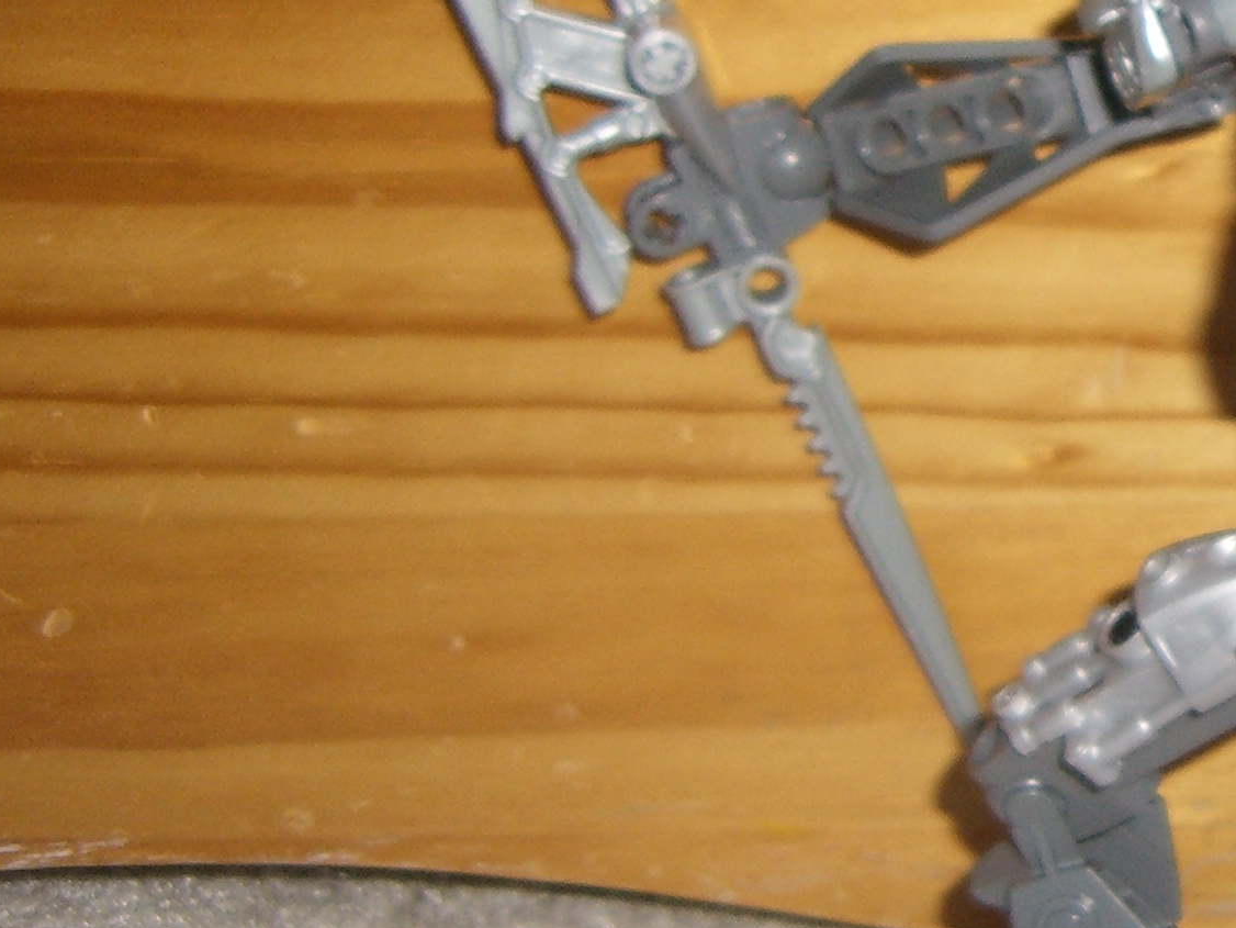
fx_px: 3393
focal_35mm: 95
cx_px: 1483
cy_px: 431
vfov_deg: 15.6
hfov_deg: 19.4
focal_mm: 6.2
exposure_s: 1/60
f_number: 2.7
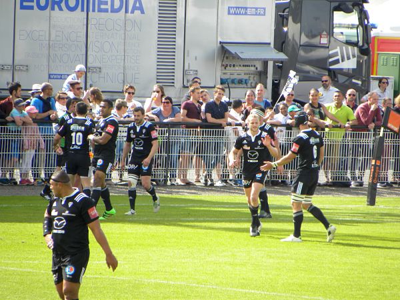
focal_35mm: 624
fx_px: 7211
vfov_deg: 2.4
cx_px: 200
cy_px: 150
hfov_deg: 3.2
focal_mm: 110.4
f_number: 5
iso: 64
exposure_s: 1/157
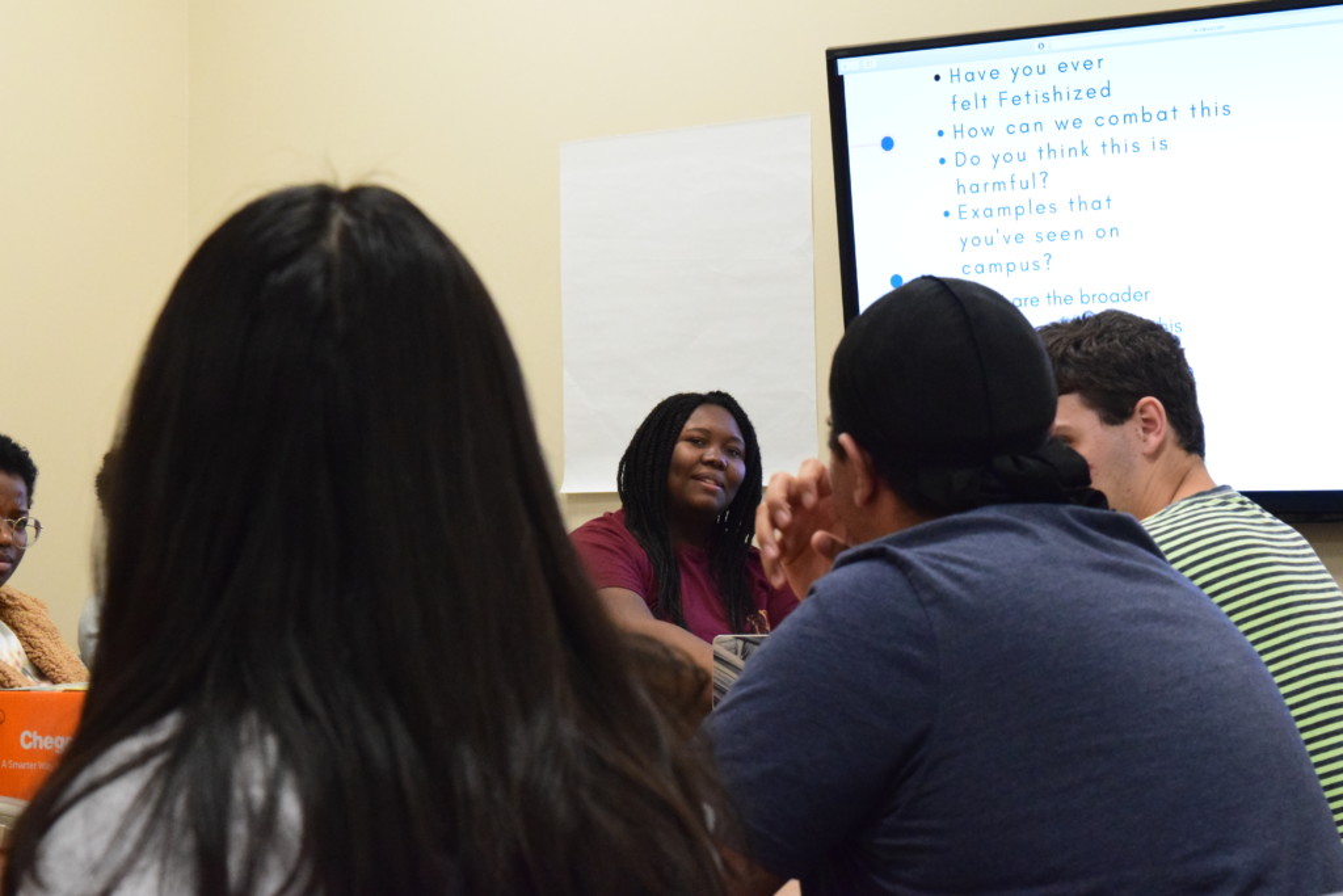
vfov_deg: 17.5
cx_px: 672
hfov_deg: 26.0
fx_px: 2910
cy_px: 448
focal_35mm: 78
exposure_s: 1/80
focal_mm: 52
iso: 6400
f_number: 9
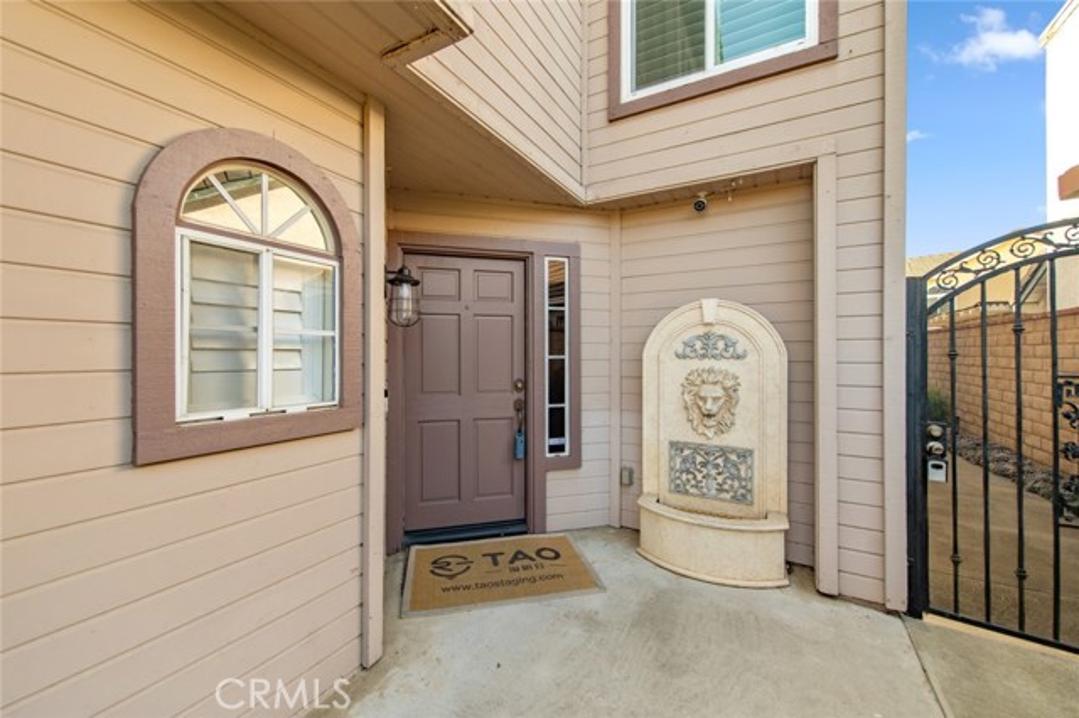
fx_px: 419
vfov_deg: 81.1
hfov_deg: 104.3
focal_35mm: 14
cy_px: 359
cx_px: 540
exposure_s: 1/250
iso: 200
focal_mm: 14
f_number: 4
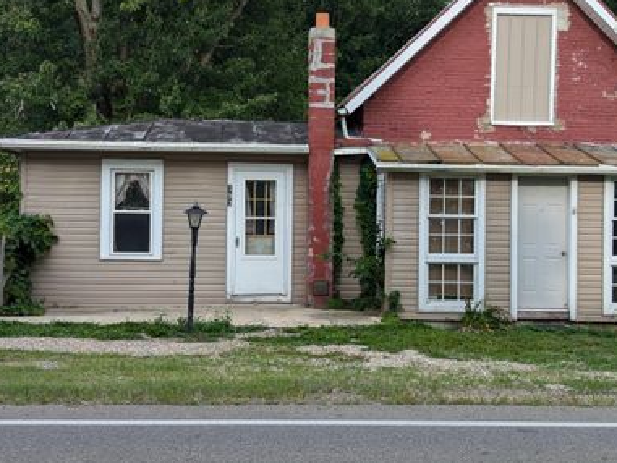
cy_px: 195
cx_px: 345
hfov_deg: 30.7
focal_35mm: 63
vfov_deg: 23.3
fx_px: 1123
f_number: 1.85
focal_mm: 6.81
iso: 38
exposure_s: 1/853
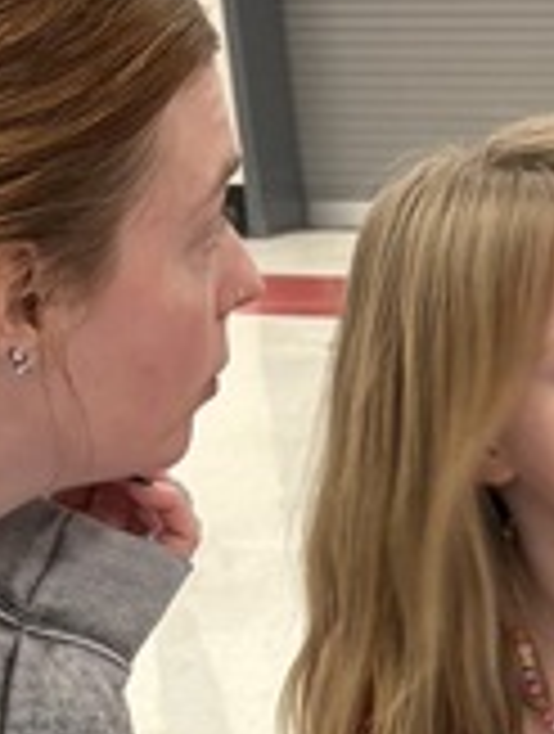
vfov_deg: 11.0
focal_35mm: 163
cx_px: 995
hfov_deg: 8.8
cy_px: 1477
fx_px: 3465
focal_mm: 5.96
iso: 80
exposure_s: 1/60
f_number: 1.6
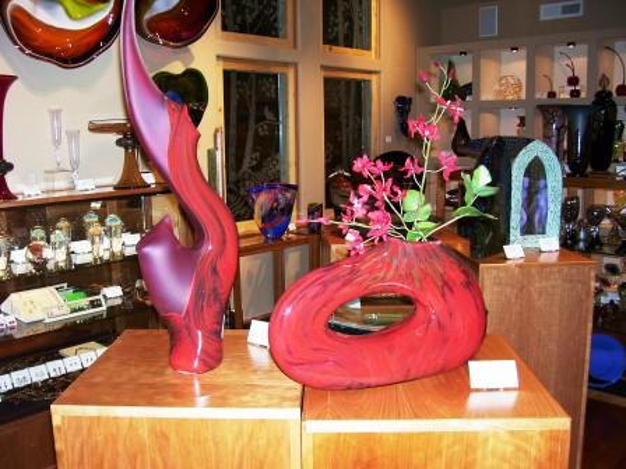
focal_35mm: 34
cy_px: 234
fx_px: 615
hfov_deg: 54.0
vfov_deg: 41.8
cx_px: 313
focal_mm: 5.6
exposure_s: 1/60
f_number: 2.7
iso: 80
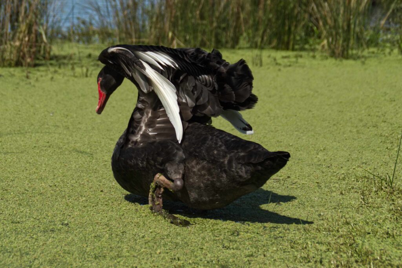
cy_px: 134
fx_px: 1423
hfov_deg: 16.1
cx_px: 201
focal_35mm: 128
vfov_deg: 10.7
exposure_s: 1/1000
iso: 200
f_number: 8
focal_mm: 85
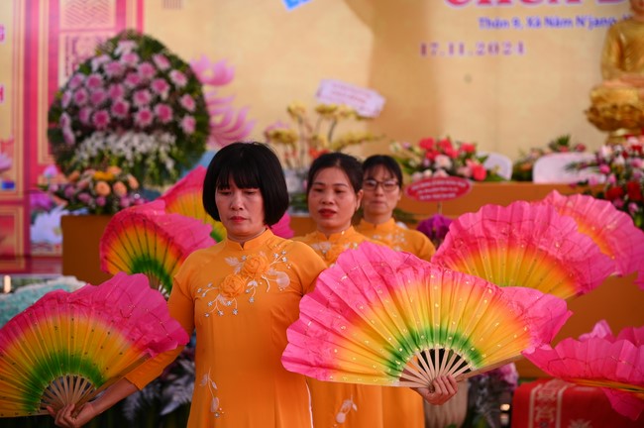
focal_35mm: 112
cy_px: 214
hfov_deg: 18.3
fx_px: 2002
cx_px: 322
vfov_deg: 12.2
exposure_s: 1/250
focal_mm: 112
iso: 500
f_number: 4.5
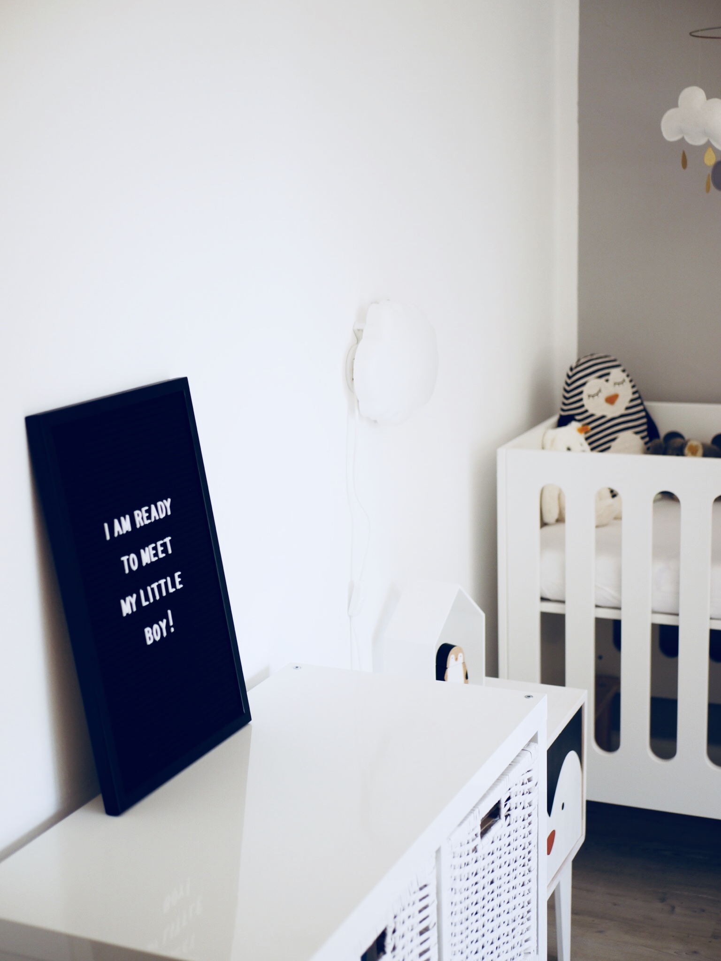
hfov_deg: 29.1
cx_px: 360
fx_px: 1389
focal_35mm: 50
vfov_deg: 38.2
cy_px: 480
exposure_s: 1/250
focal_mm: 25
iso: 160
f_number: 1.7
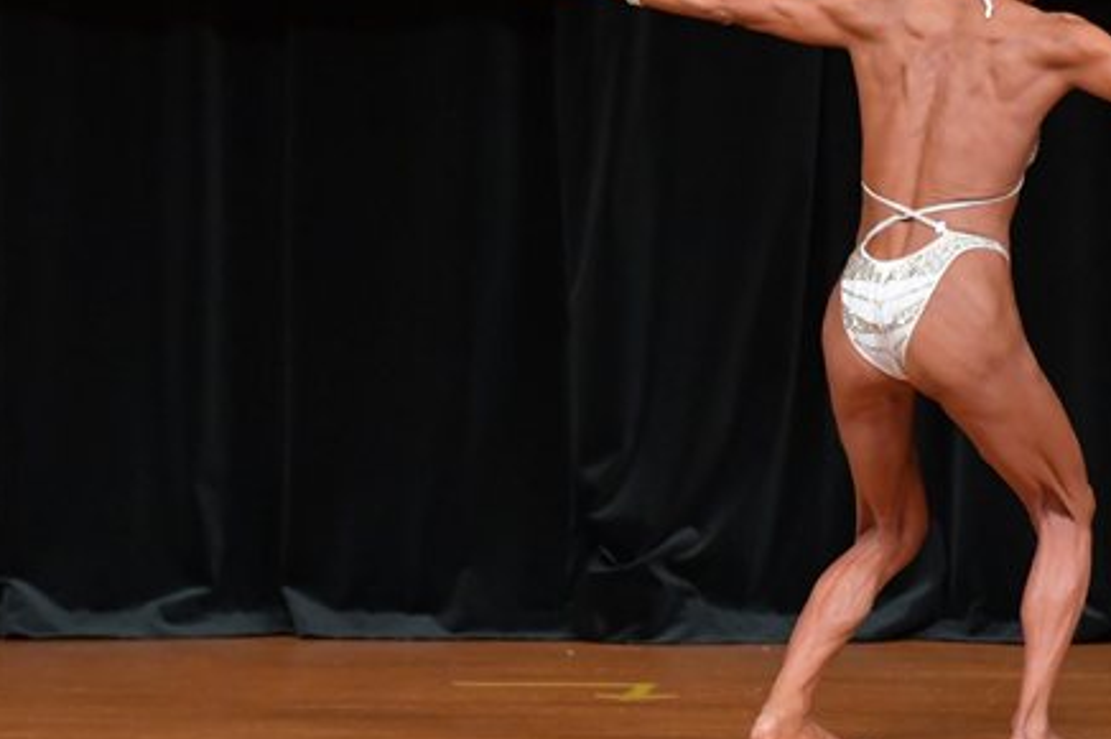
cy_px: 224
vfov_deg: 2.7
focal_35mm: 507
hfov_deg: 4.1
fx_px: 15634
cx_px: 893
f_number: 5.6
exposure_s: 1/400
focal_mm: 190
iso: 4000
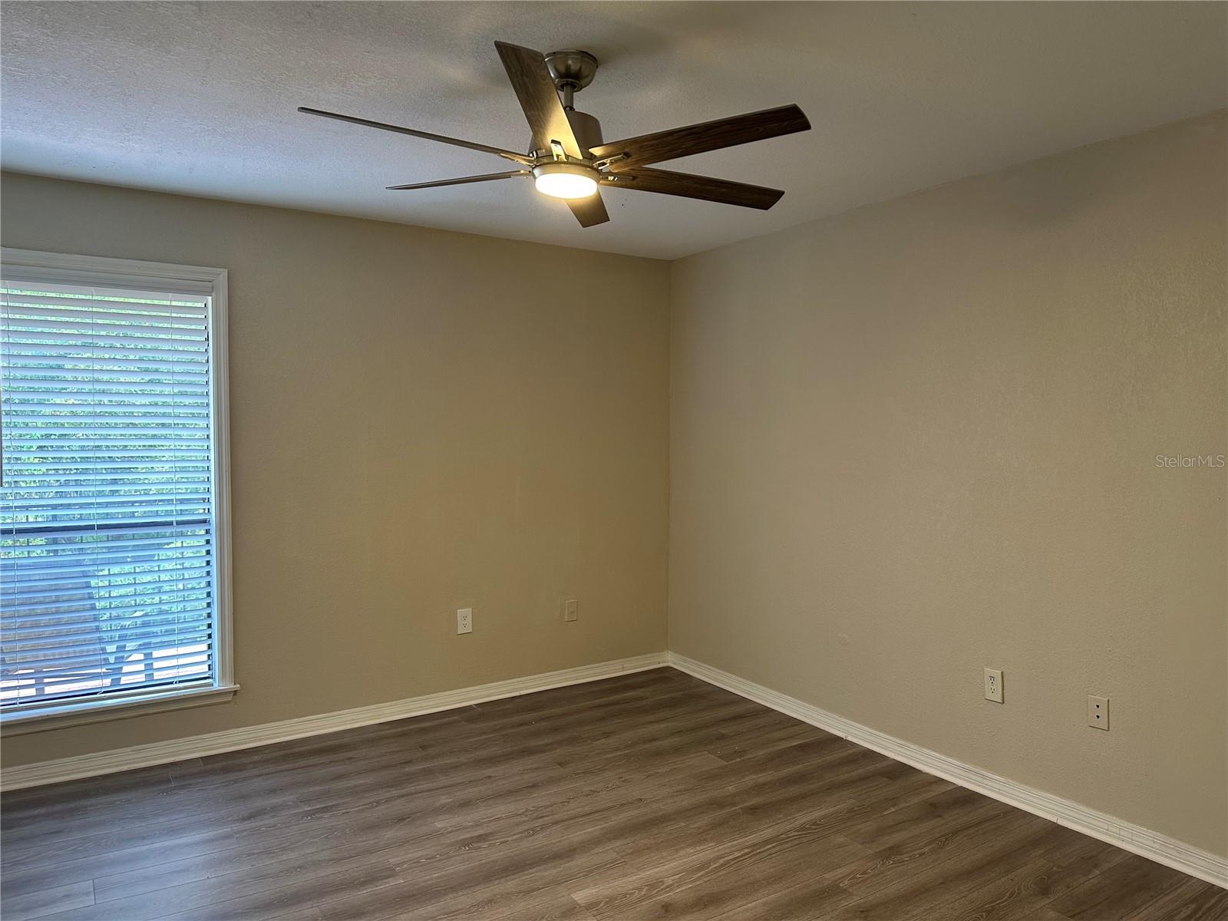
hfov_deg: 71.6
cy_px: 460
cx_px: 614
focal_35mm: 24
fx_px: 851
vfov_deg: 56.8
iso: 200
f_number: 1.78
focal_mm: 6.86
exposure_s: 1/60
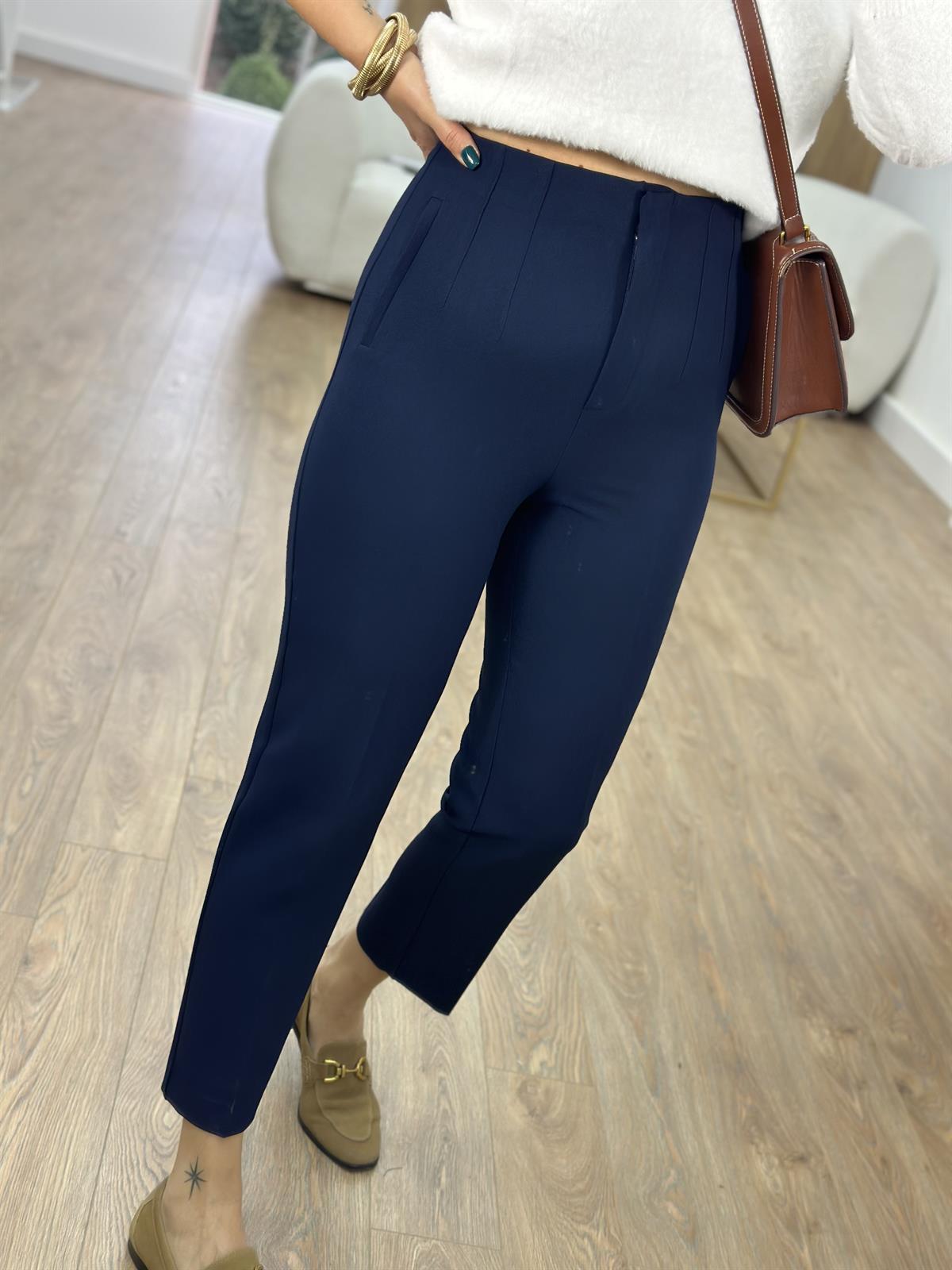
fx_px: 1760
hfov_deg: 30.3
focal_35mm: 48
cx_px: 476
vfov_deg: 39.7
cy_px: 635
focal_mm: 6.86
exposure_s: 1/100
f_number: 1.78
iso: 125
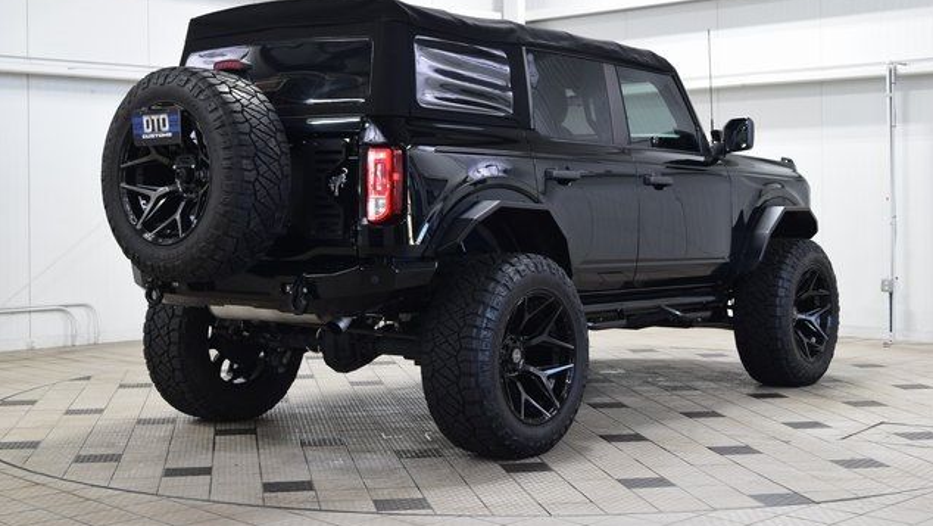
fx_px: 1374
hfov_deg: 37.5
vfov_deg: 21.6
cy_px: 223
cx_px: 468
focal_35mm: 56
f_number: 6.3
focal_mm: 35
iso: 640
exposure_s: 1/15
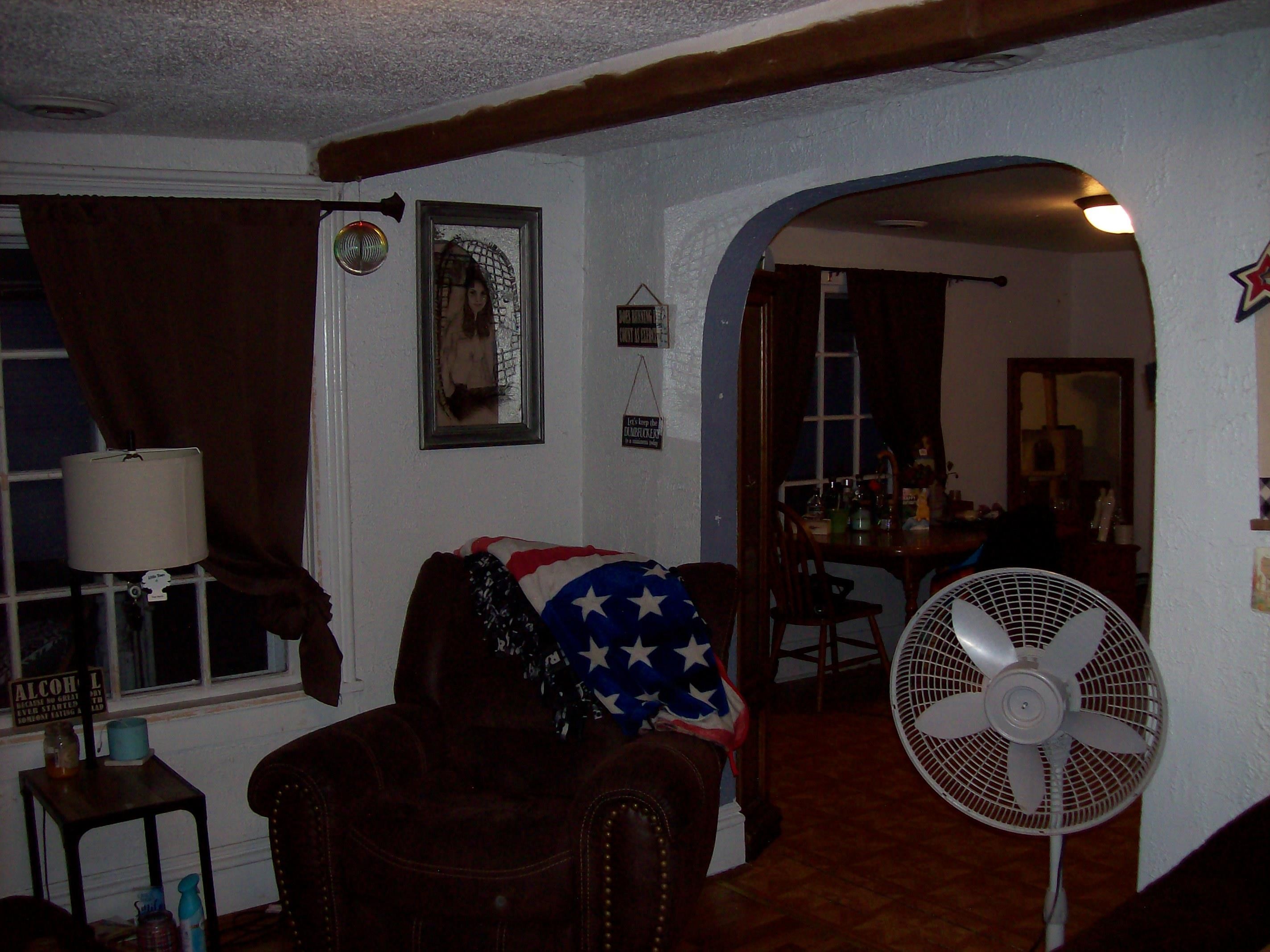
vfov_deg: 39.6
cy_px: 476
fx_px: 1320
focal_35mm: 36
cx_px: 635
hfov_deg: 51.4
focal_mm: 6
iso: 80
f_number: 2.7
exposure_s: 1/64
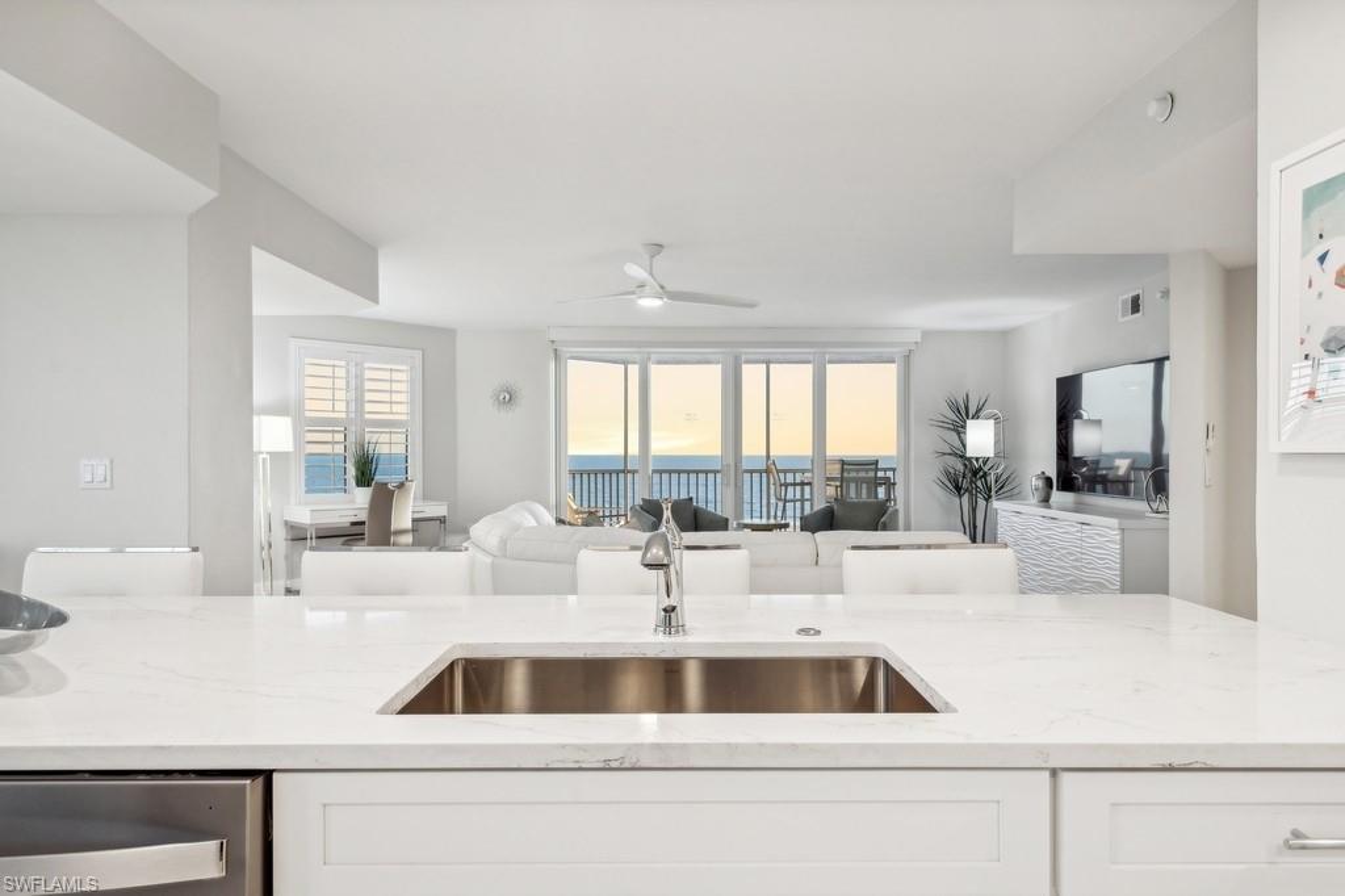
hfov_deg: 84.0
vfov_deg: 61.9
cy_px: 448
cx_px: 672
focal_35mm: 20
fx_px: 747
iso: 200
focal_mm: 20
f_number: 8
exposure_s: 1/20
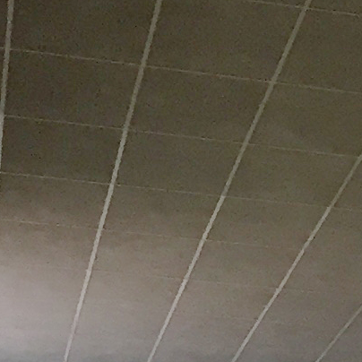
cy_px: 874
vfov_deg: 7.8
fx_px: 2449
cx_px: 984
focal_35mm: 207
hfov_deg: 7.6
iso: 100
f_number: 2.2
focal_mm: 4.15
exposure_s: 1/33
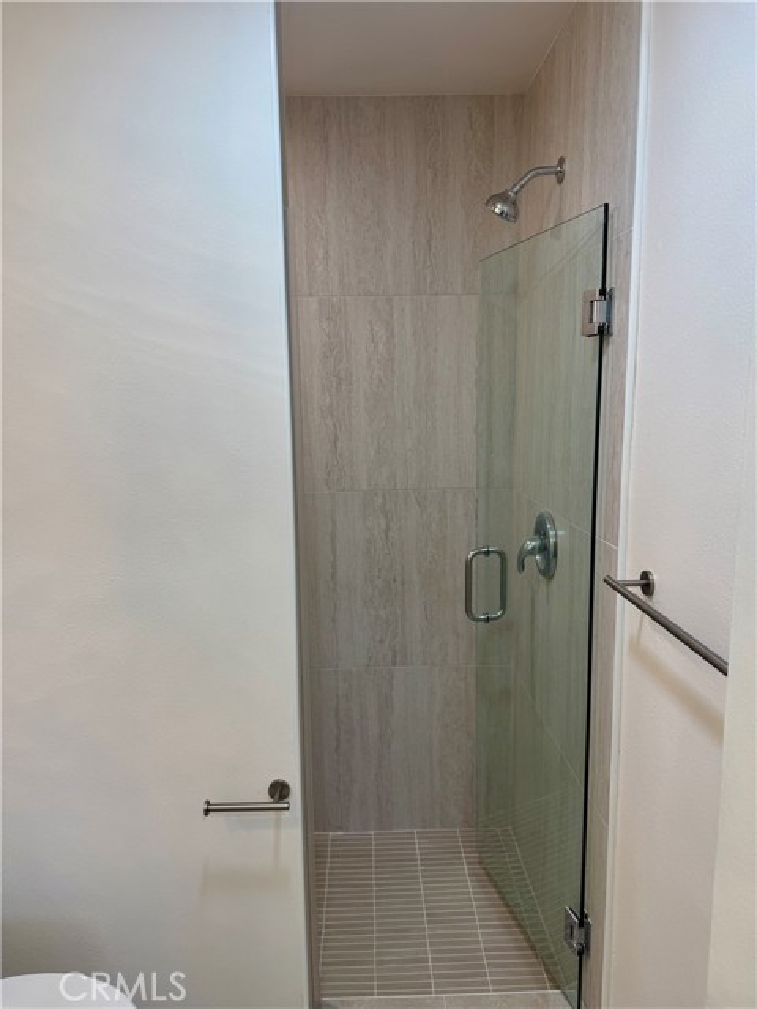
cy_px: 504
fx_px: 700
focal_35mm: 24
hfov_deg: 56.8
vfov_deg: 71.6
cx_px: 378
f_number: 1.78
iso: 80
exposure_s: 1/120
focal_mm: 6.76
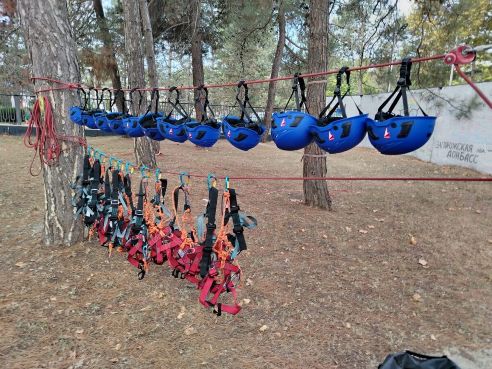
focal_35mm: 24
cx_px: 246
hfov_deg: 71.6
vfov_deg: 56.8
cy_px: 184
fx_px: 341
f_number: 1.75
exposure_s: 1/50
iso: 118
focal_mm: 5.25
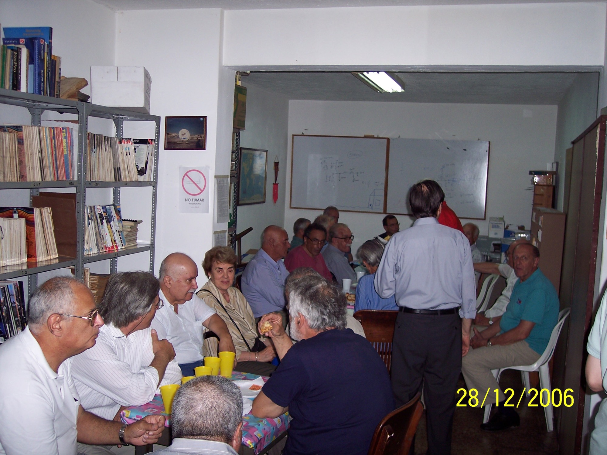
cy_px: 228
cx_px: 304
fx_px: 684
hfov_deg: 47.9
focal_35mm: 39
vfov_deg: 36.8
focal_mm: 8
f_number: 2.8
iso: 100
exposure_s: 1/60
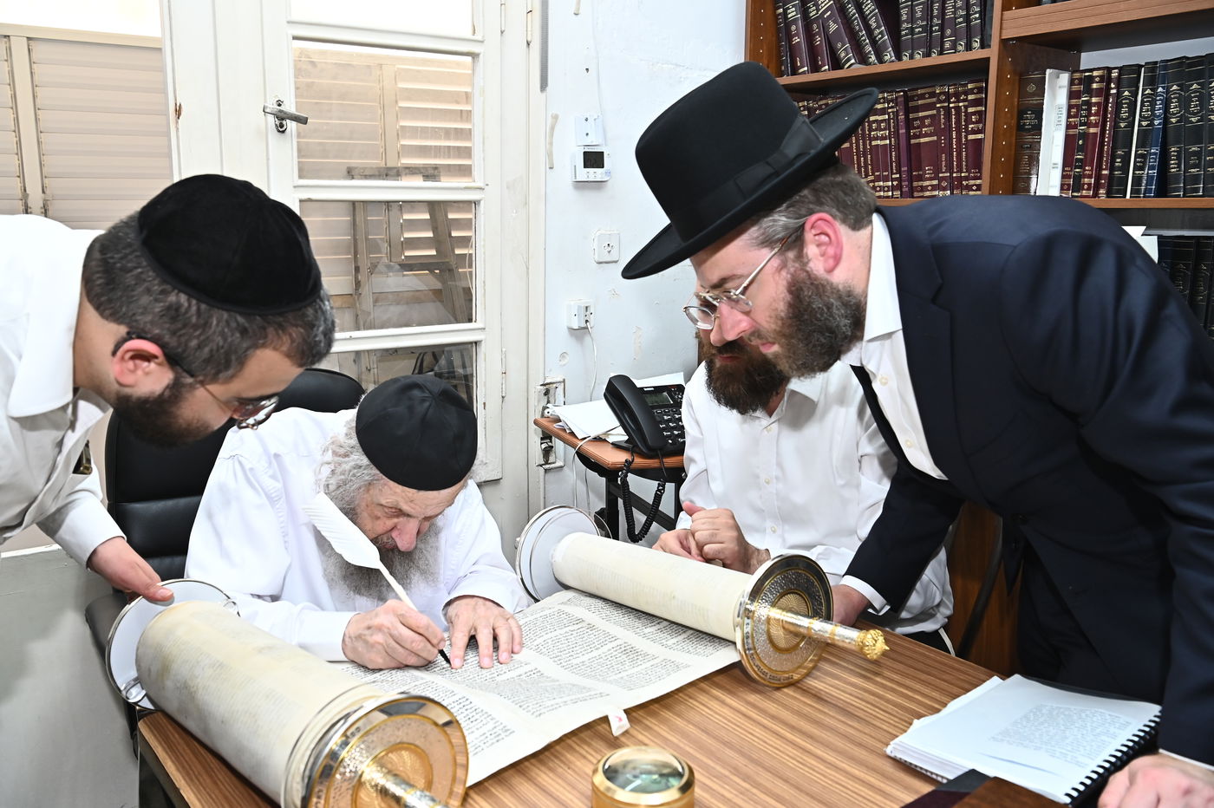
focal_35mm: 32
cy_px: 404
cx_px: 607
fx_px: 1079
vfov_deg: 41.1
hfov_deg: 58.7
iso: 1600
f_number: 7.1
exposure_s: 1/160
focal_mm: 32
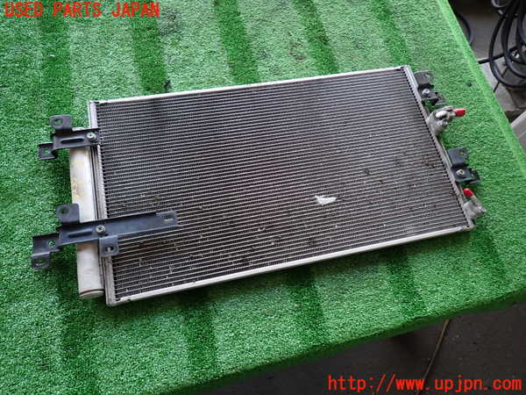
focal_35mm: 25
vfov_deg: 54.9
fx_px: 380
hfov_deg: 69.4
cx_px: 263
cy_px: 198
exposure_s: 1/80
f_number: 2
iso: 100
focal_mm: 4.5
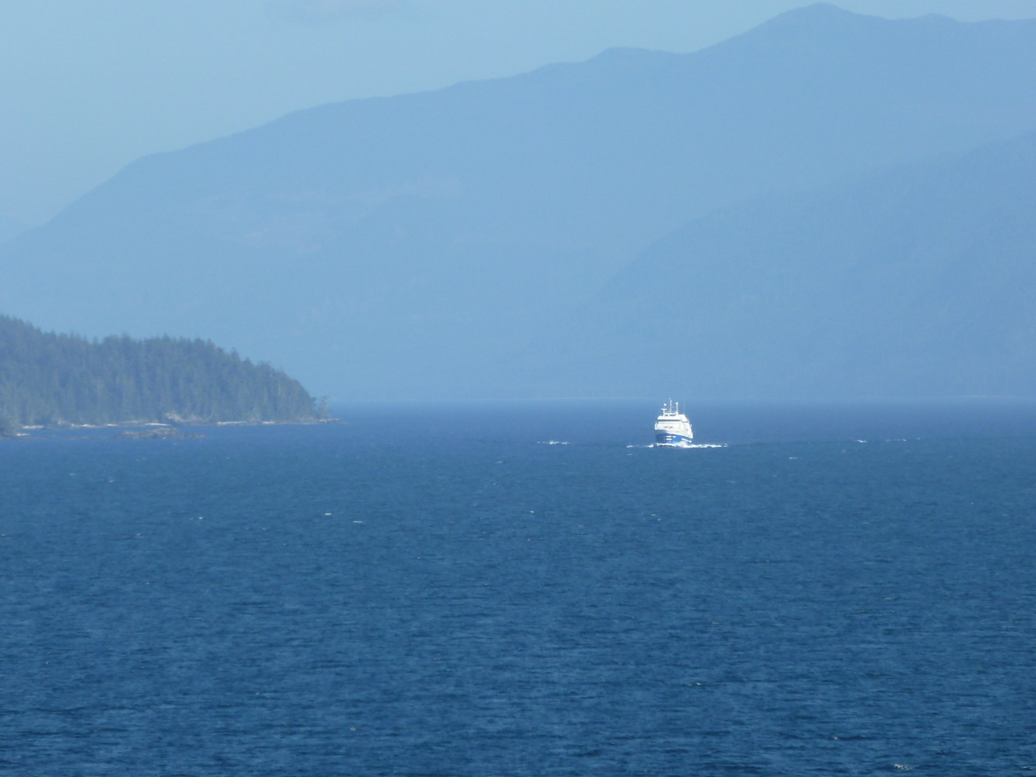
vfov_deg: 5.9
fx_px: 7482
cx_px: 518
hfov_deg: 7.9
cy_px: 388
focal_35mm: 250
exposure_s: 1/200
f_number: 5.9
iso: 80
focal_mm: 36
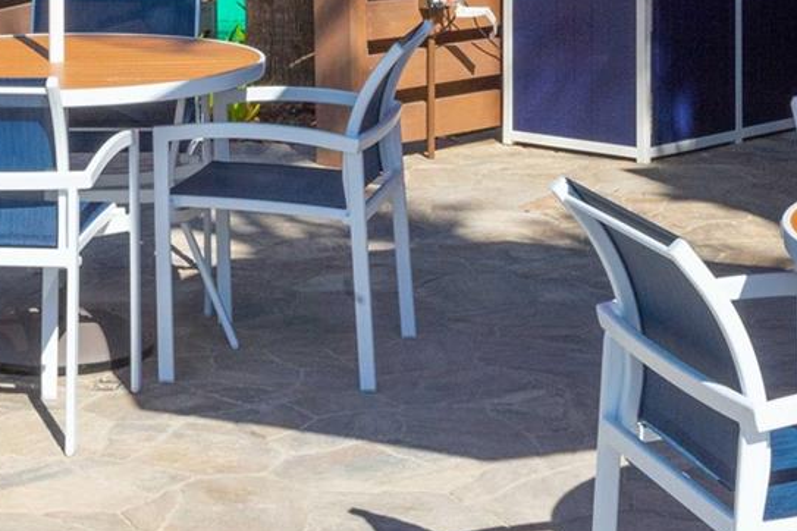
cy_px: -194
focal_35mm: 106
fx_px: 2347
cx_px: 236
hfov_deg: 19.2
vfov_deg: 12.5
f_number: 22
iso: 1000
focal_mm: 36
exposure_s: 1/500
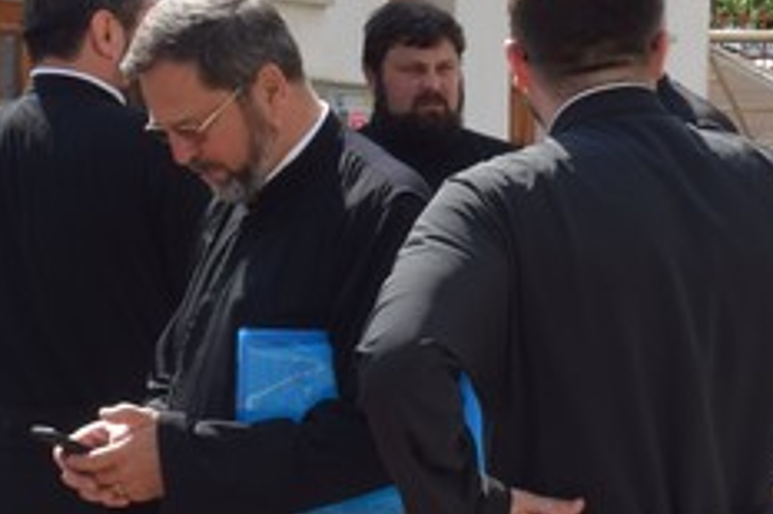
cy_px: 0
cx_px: 846
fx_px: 4978
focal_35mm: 232
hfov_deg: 8.8
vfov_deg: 5.9
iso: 100
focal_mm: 30
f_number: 10
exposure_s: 1/200
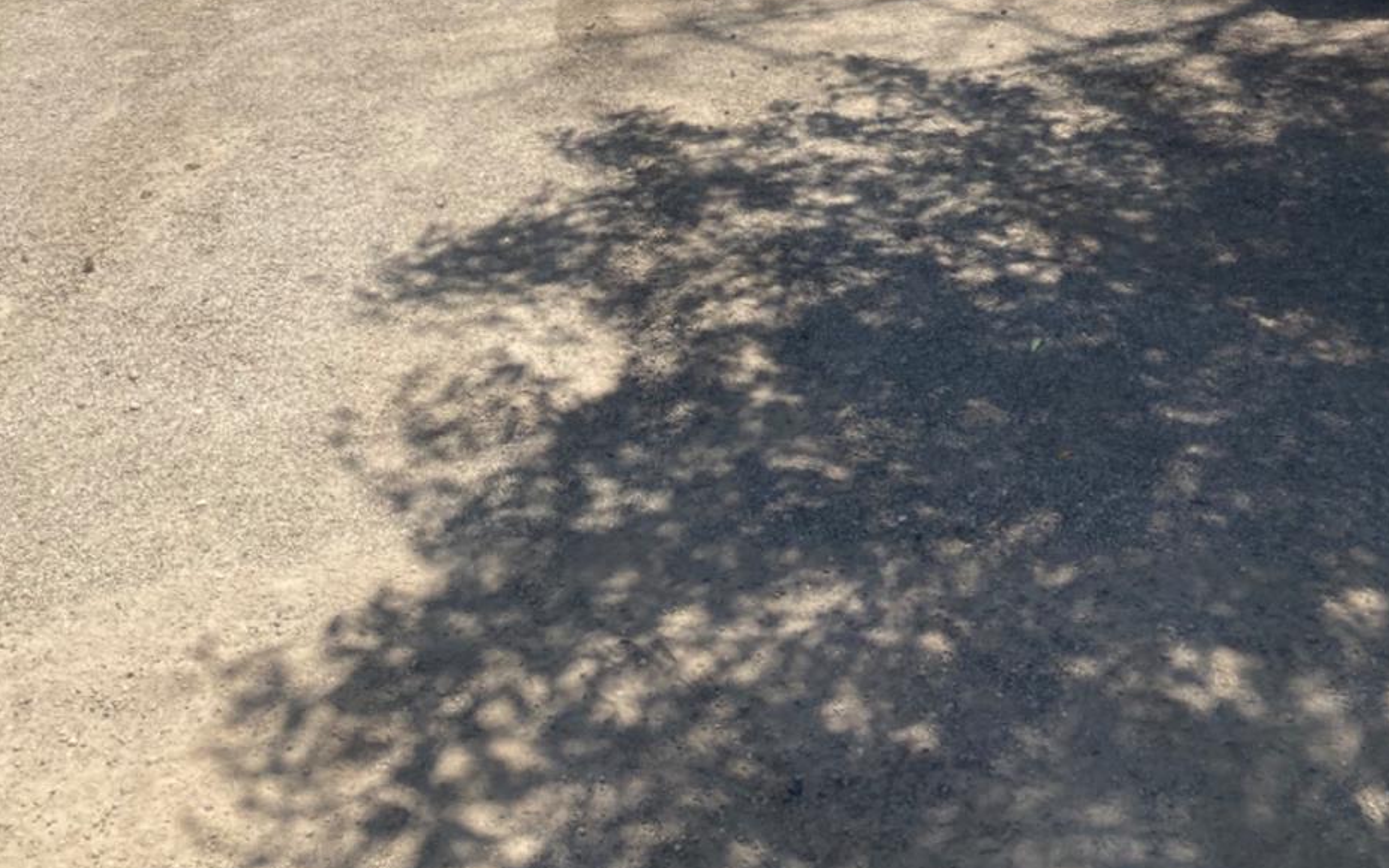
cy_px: -70
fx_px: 1818
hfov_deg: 41.7
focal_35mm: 48
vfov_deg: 25.1
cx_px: 597
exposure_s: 1/1946
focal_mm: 3.99
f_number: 1.8
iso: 20
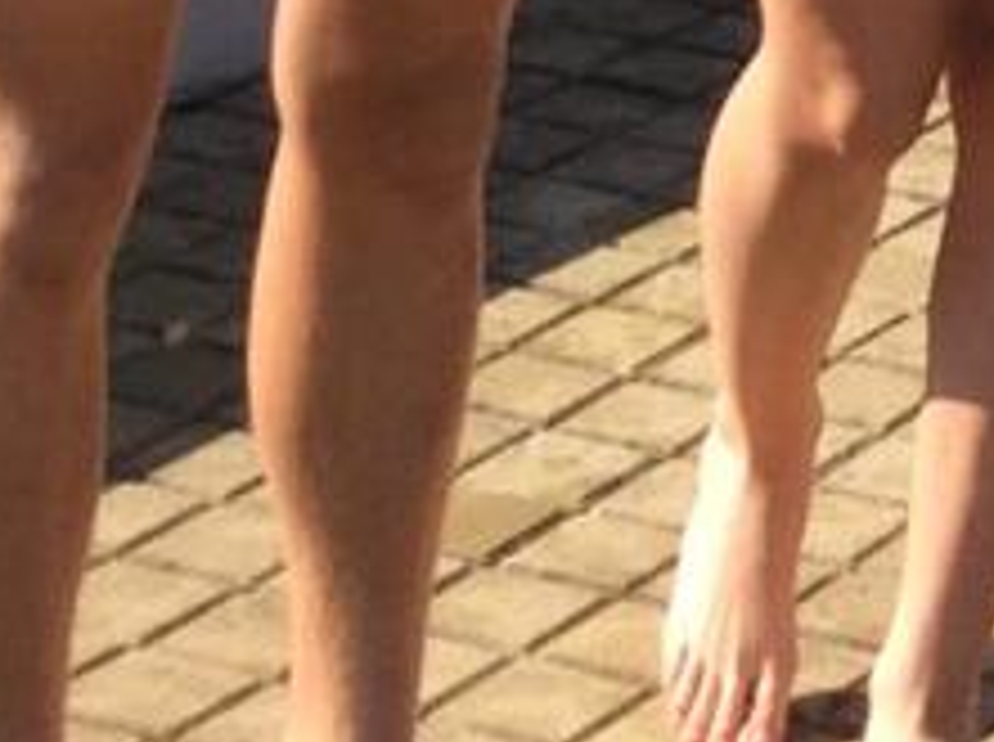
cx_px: 1903
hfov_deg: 9.6
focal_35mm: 194
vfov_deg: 7.2
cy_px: -965
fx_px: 5562
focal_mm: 3.3
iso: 32
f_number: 2.4
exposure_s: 1/1100
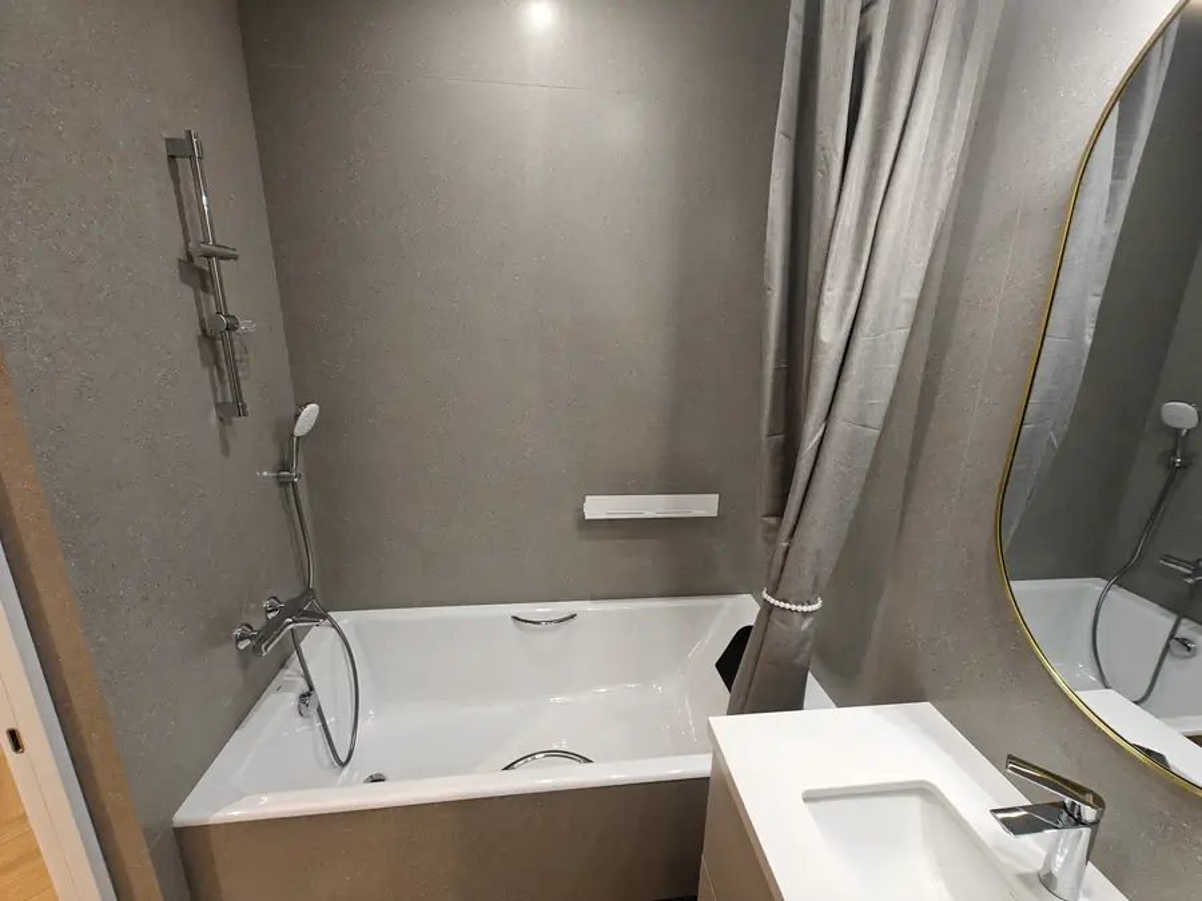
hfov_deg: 102.1
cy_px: 450
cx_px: 601
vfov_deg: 85.7
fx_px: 486
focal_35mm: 14
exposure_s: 1/50
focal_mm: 2.62
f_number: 2.2
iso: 250
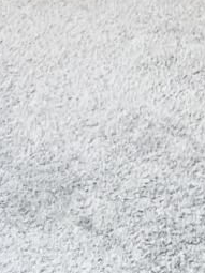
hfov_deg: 13.2
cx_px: -26
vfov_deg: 14.7
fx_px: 869
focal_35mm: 110
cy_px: -276
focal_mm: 2.22
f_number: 2.2
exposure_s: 1/120
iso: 250
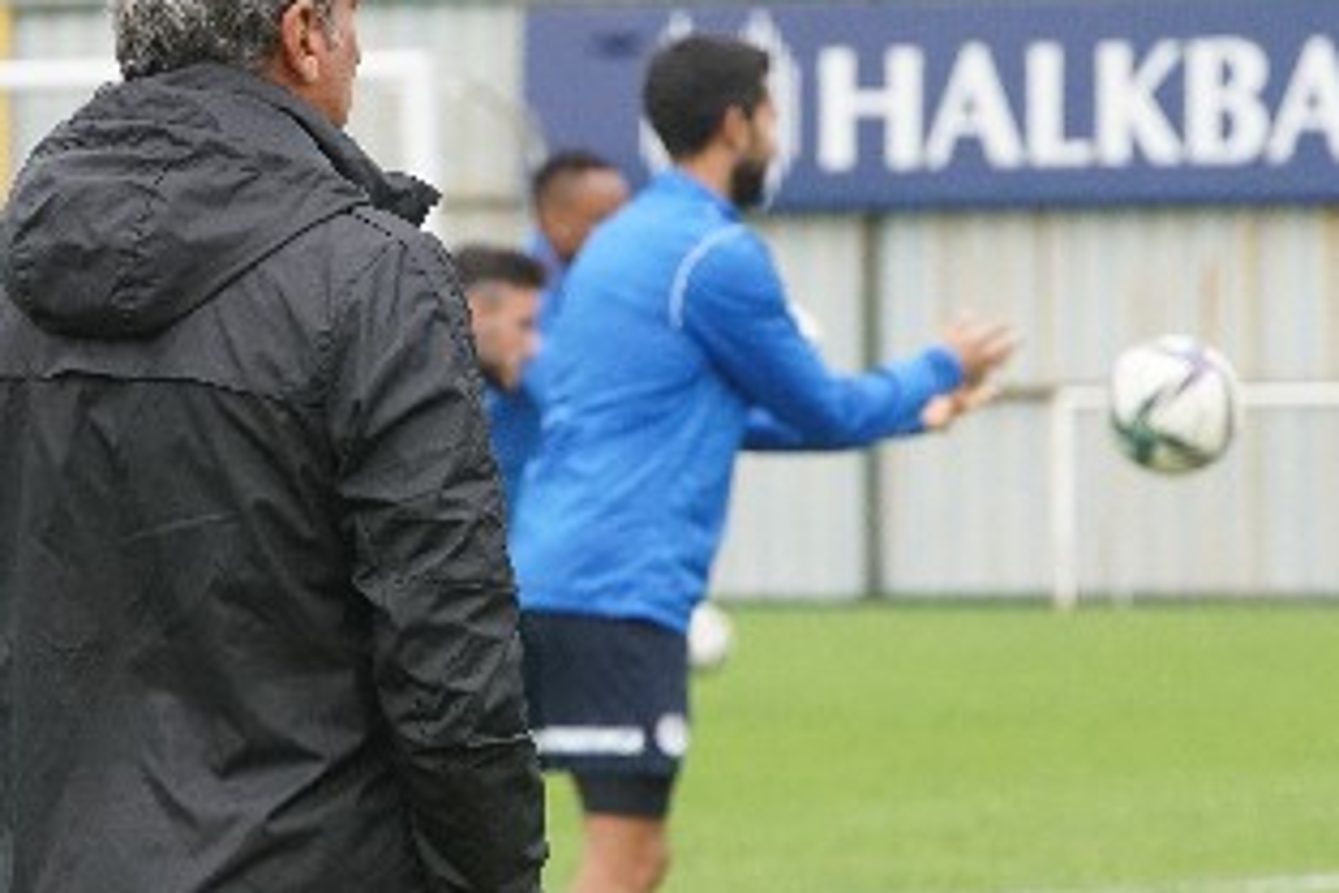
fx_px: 15955
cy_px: 496
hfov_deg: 4.8
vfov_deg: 3.2
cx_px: 614
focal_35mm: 429
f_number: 8
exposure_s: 1/1600
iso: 3200
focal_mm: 200
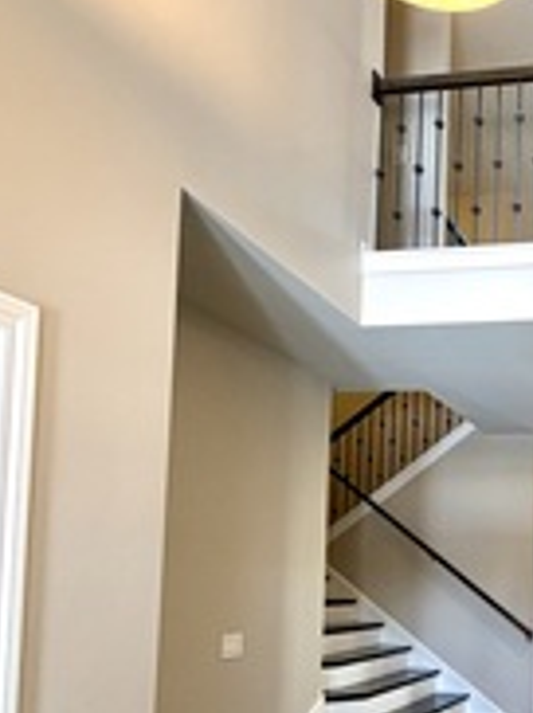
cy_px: 545
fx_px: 761
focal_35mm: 37
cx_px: 592
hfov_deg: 33.4
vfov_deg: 48.1
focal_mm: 2.22
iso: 200
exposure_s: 1/60
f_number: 2.2
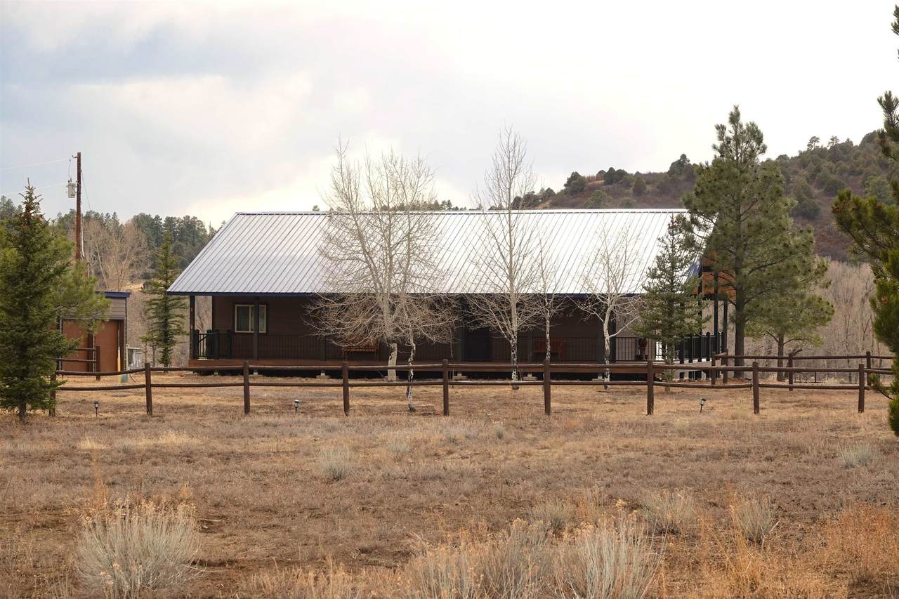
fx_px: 2422
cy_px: 300
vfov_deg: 14.1
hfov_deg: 21.0
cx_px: 450
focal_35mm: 97
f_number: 4
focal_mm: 35.68
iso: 100
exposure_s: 1/640
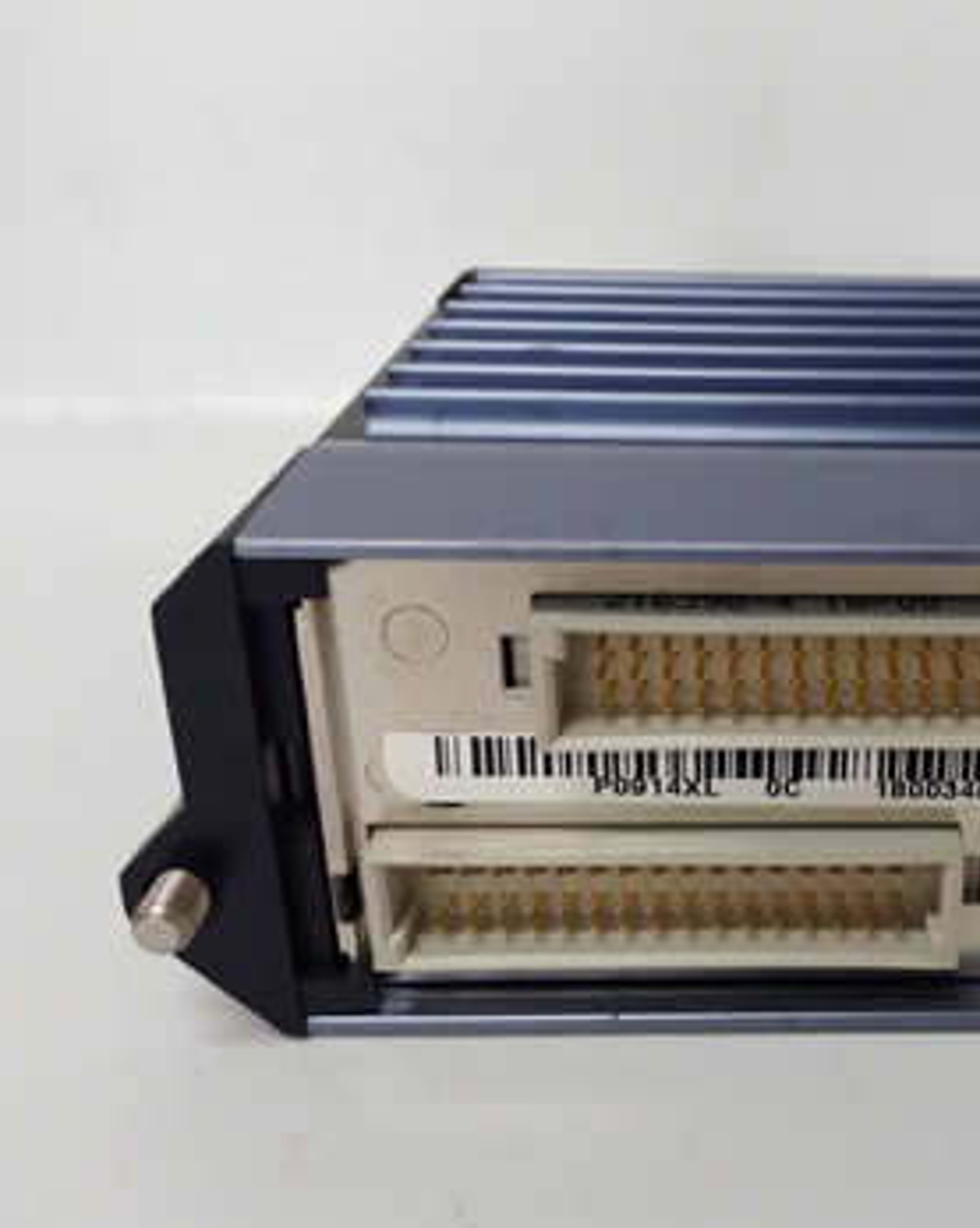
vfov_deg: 48.0
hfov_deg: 37.0
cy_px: 607
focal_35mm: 38
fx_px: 1380
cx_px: 853
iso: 182
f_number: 2
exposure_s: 1/33
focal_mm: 3.79
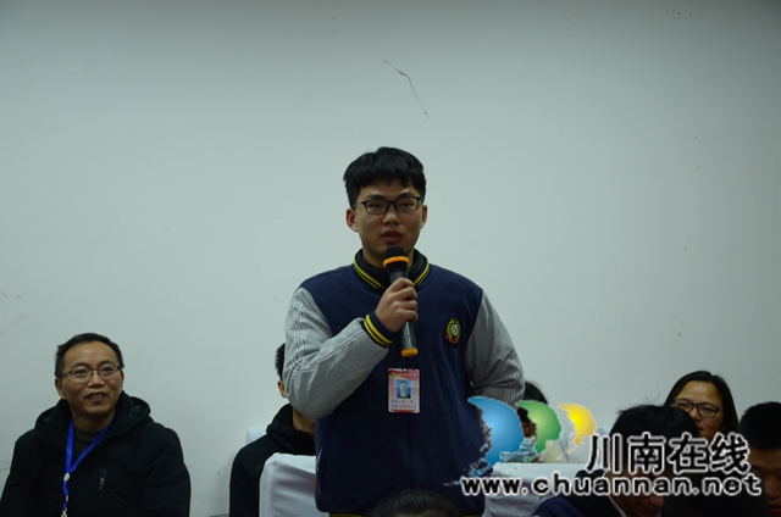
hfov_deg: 27.0
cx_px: 390
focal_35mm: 75
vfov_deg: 18.1
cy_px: 258
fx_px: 1624
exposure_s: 1/20
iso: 640
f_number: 5
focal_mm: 50
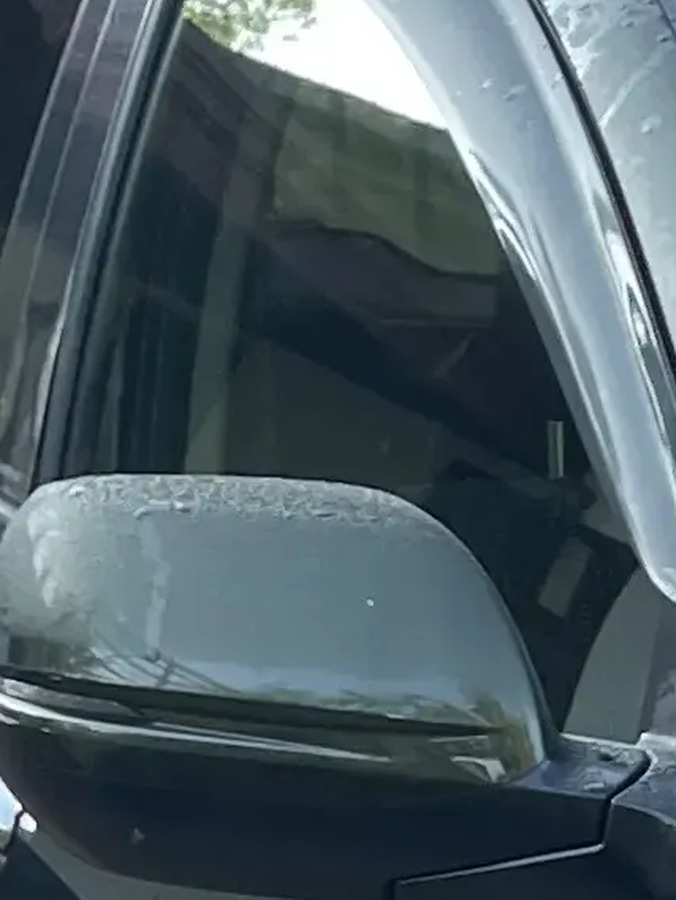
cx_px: 1564
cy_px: 1798
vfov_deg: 10.3
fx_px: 4607
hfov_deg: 7.8
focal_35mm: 177
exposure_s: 1/121
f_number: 1.6
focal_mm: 5.1
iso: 40
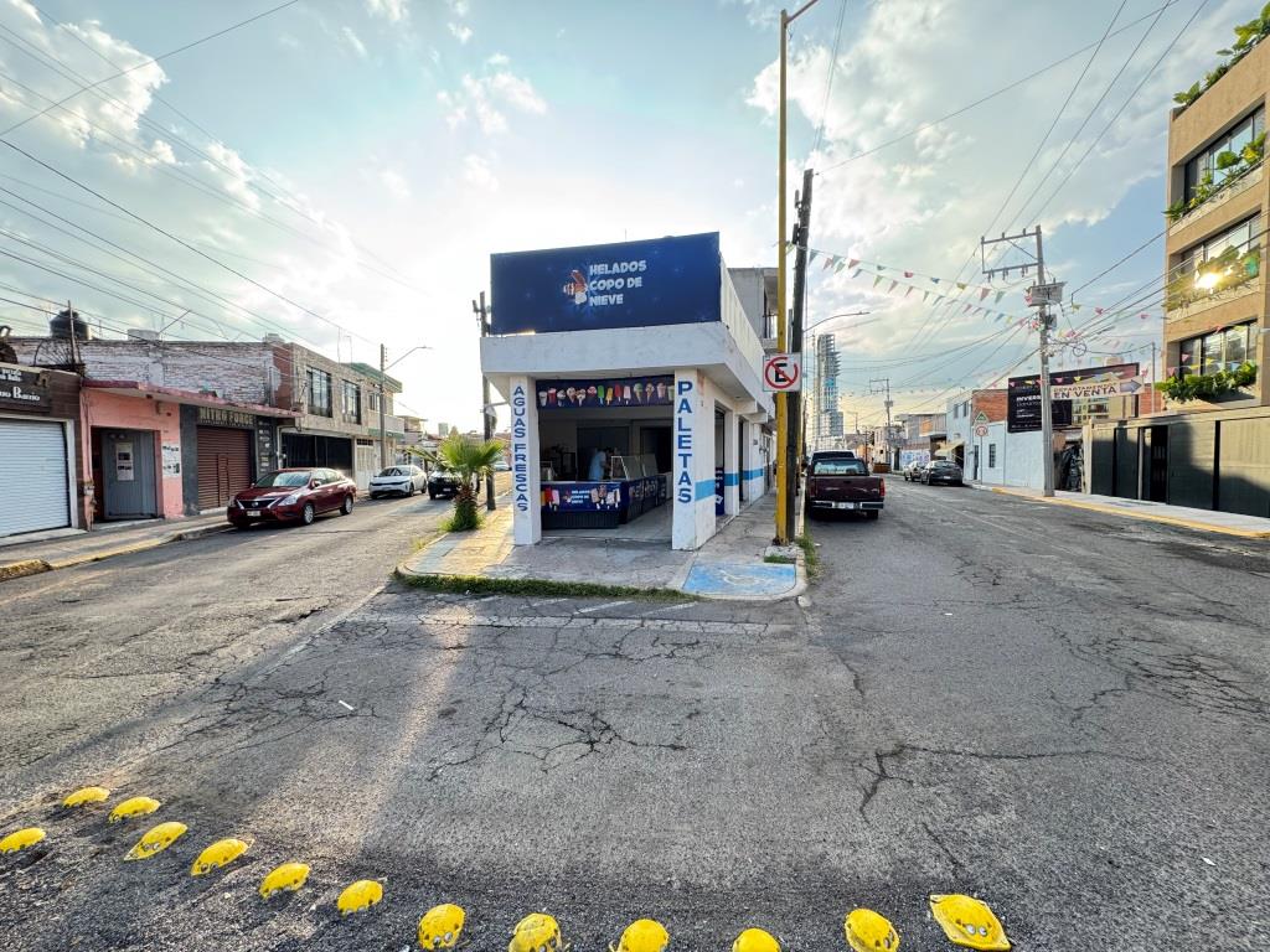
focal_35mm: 14
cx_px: 635
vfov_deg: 85.7
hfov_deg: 102.1
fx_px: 514
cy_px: 476
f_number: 2.2
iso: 40
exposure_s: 1/206
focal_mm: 2.22
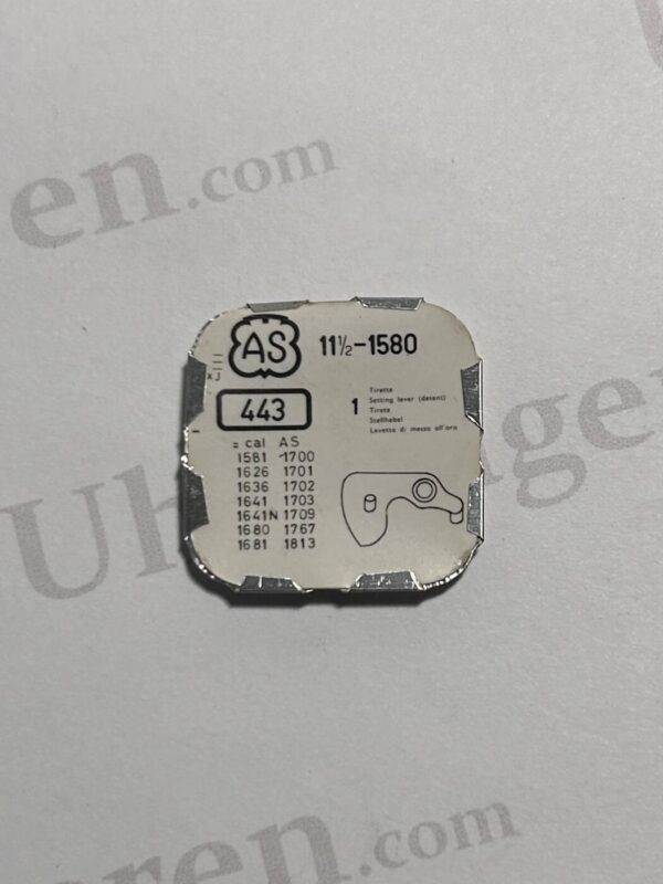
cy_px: 442
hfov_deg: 53.1
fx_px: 664
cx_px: 332
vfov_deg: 67.3
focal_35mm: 26
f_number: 1.5
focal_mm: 5.7
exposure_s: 1/159
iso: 50
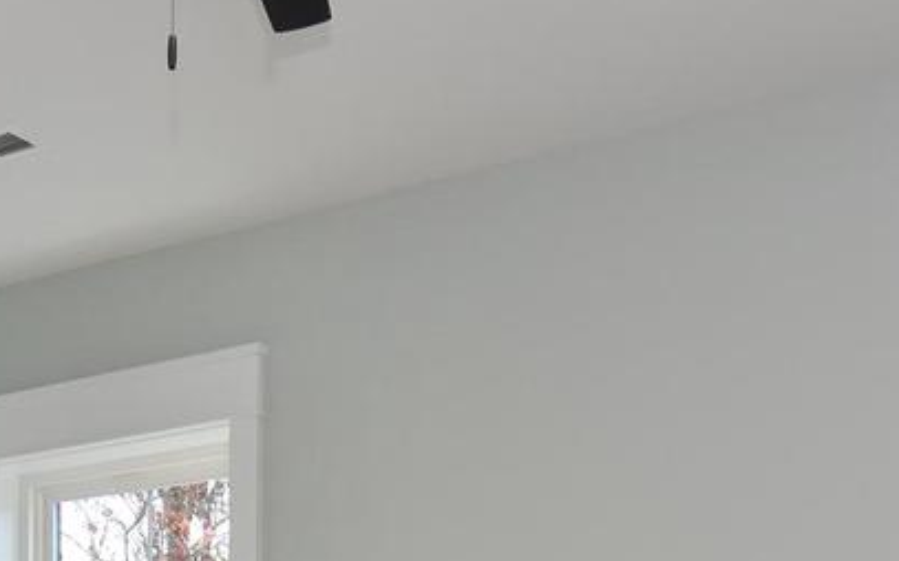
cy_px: 890
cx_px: 395
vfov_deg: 17.5
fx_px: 1592
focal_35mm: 65
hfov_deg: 31.5
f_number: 9
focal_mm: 12
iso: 500
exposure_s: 1/100
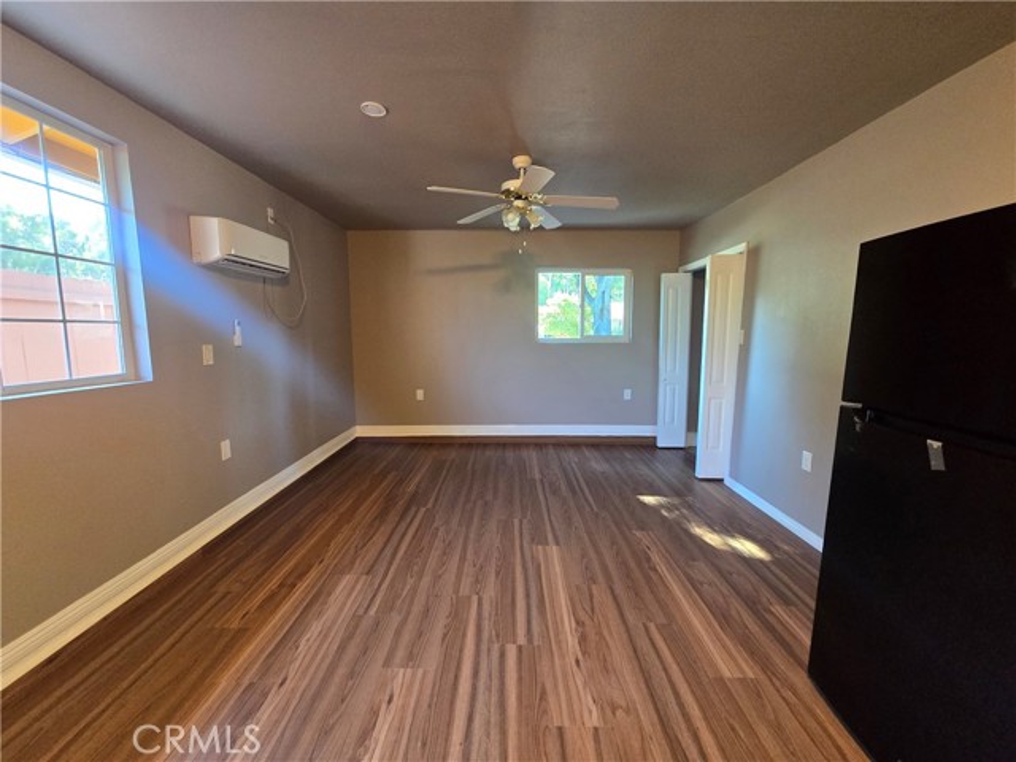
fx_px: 382
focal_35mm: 13
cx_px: 508
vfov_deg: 89.9
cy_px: 381
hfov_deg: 106.2
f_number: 2.2
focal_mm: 2.2
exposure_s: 1/60
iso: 500
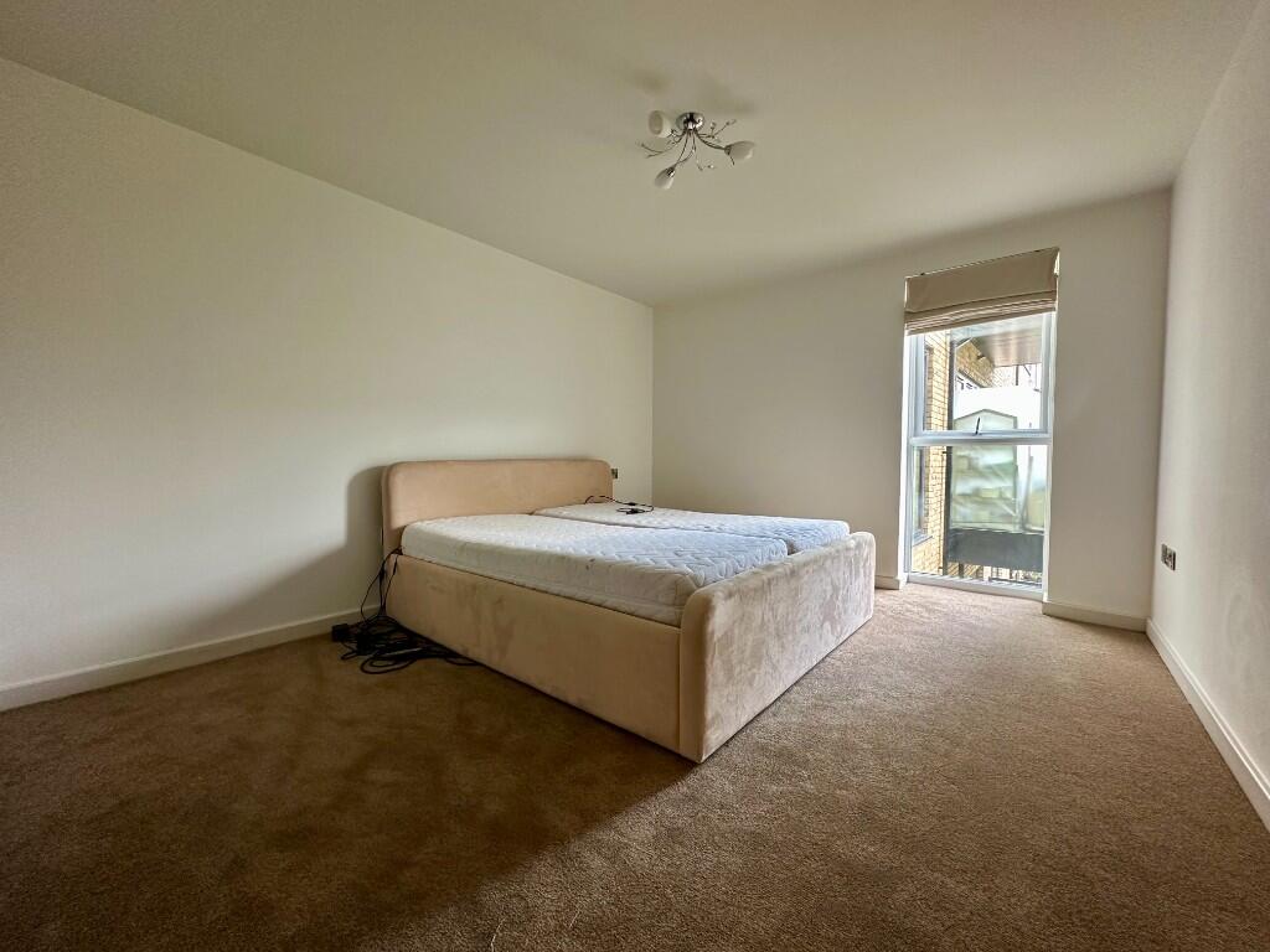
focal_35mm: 14
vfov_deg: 85.7
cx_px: 635
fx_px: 514
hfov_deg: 102.1
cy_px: 476
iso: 200
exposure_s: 1/99
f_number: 2.2
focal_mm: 2.22
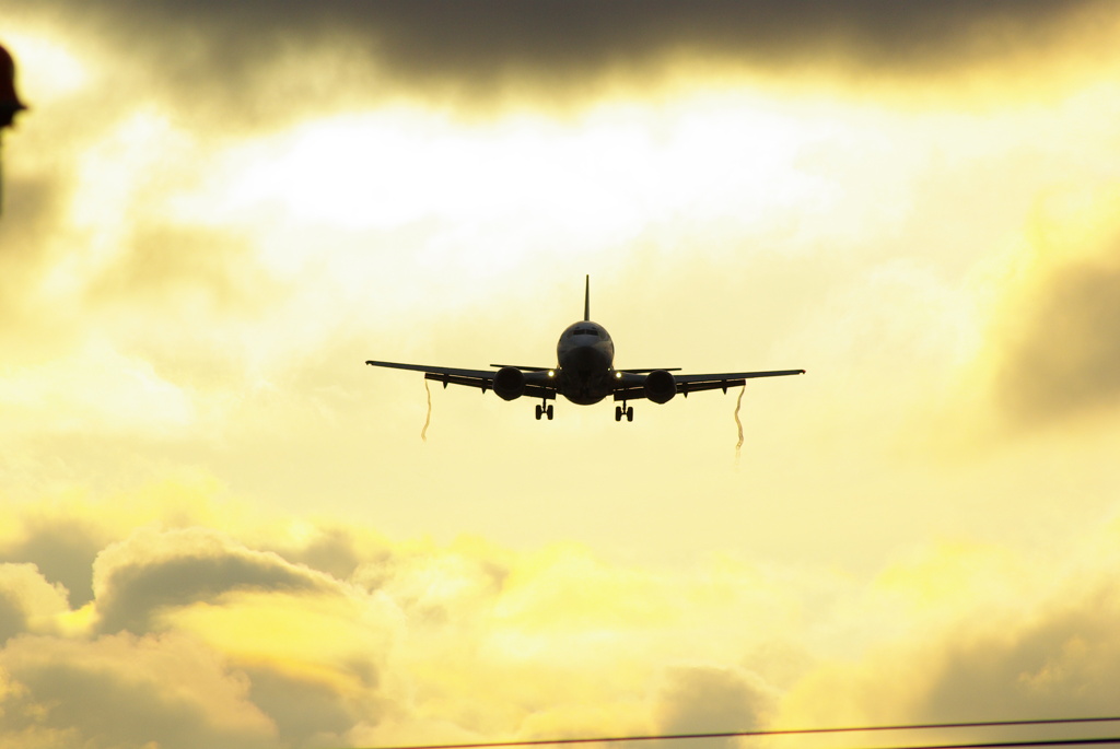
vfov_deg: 3.1
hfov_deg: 4.6
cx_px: 560
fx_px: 14014
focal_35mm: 450
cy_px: 374
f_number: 10
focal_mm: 300
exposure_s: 1/640
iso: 200
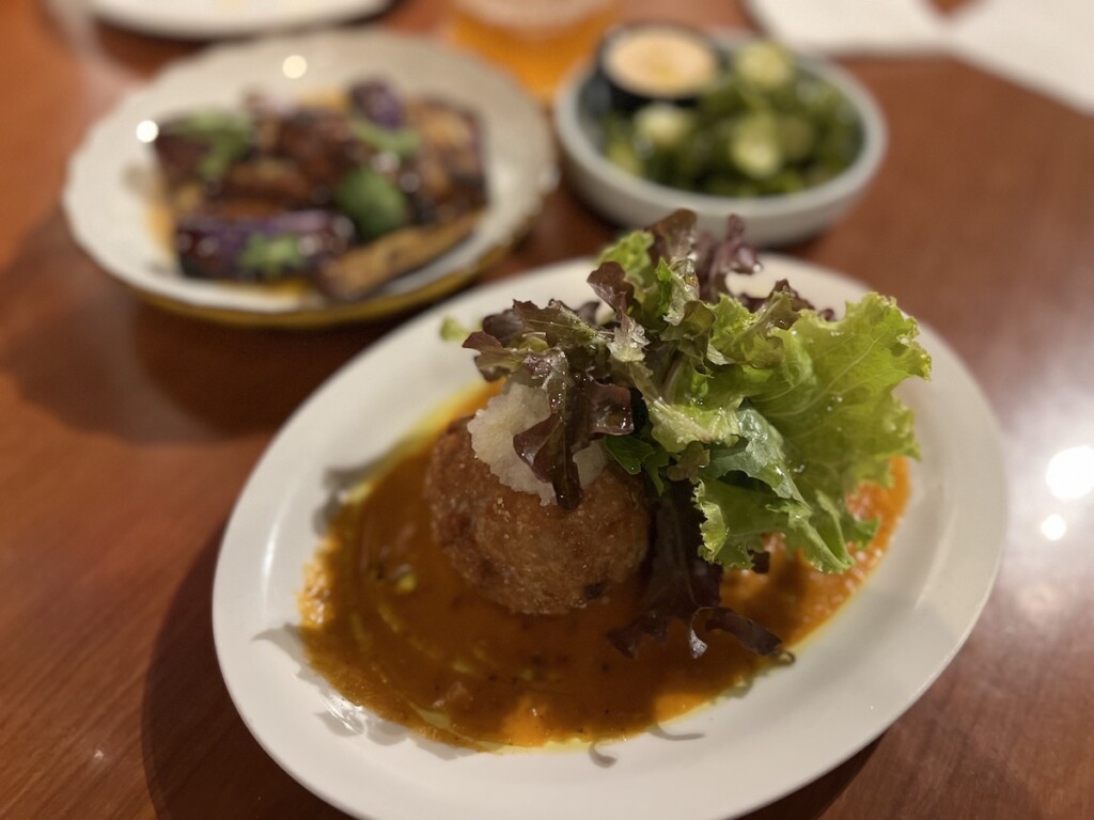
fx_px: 822
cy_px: 410
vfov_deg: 53.1
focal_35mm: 26
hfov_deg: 67.3
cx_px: 547
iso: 500
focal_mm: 5.7
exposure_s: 1/40
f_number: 1.5
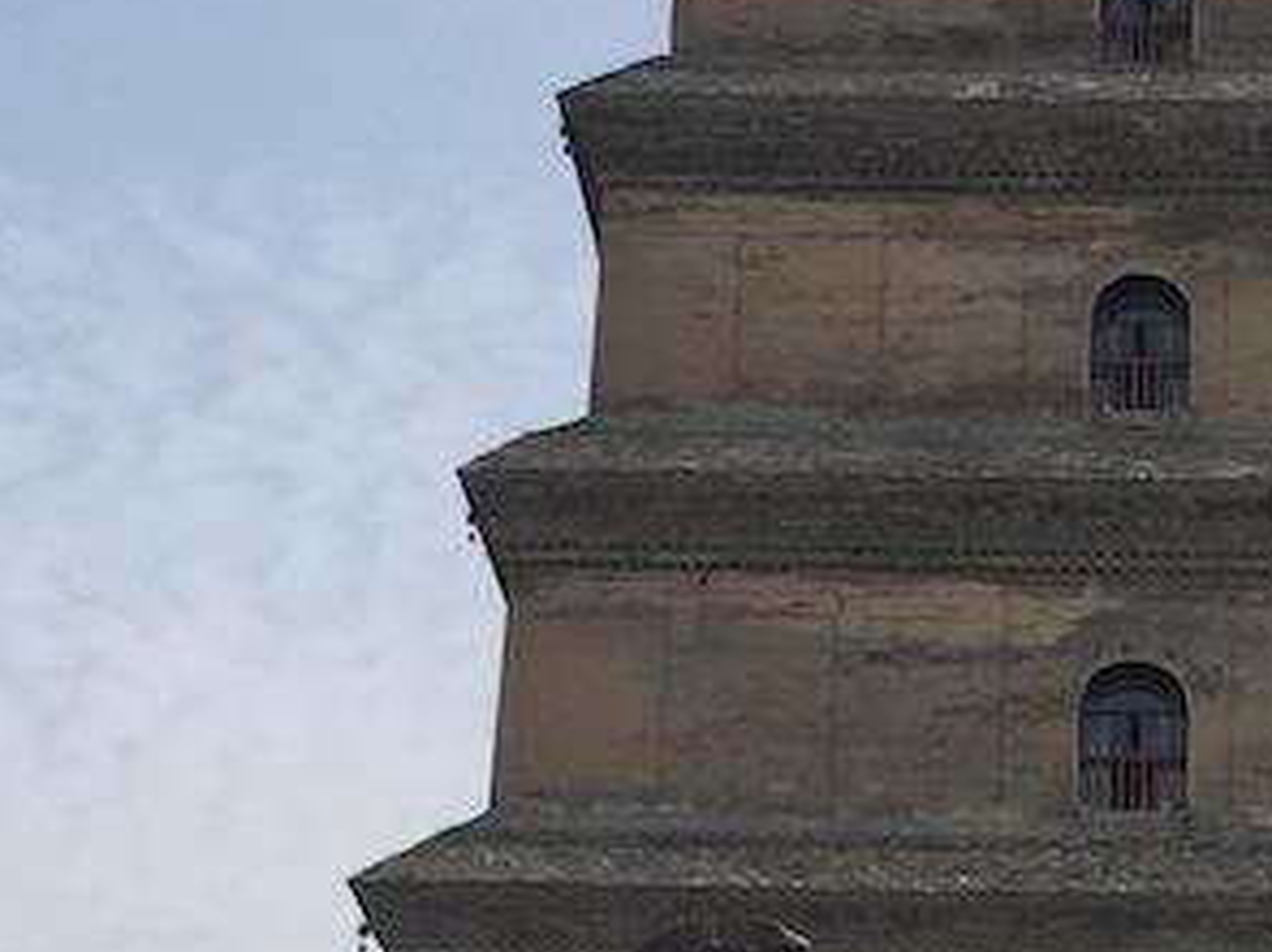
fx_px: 4812
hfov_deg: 14.9
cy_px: 952
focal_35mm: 131
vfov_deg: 11.2
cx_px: 1067
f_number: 2.2
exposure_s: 1/1980
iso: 32
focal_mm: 4.15
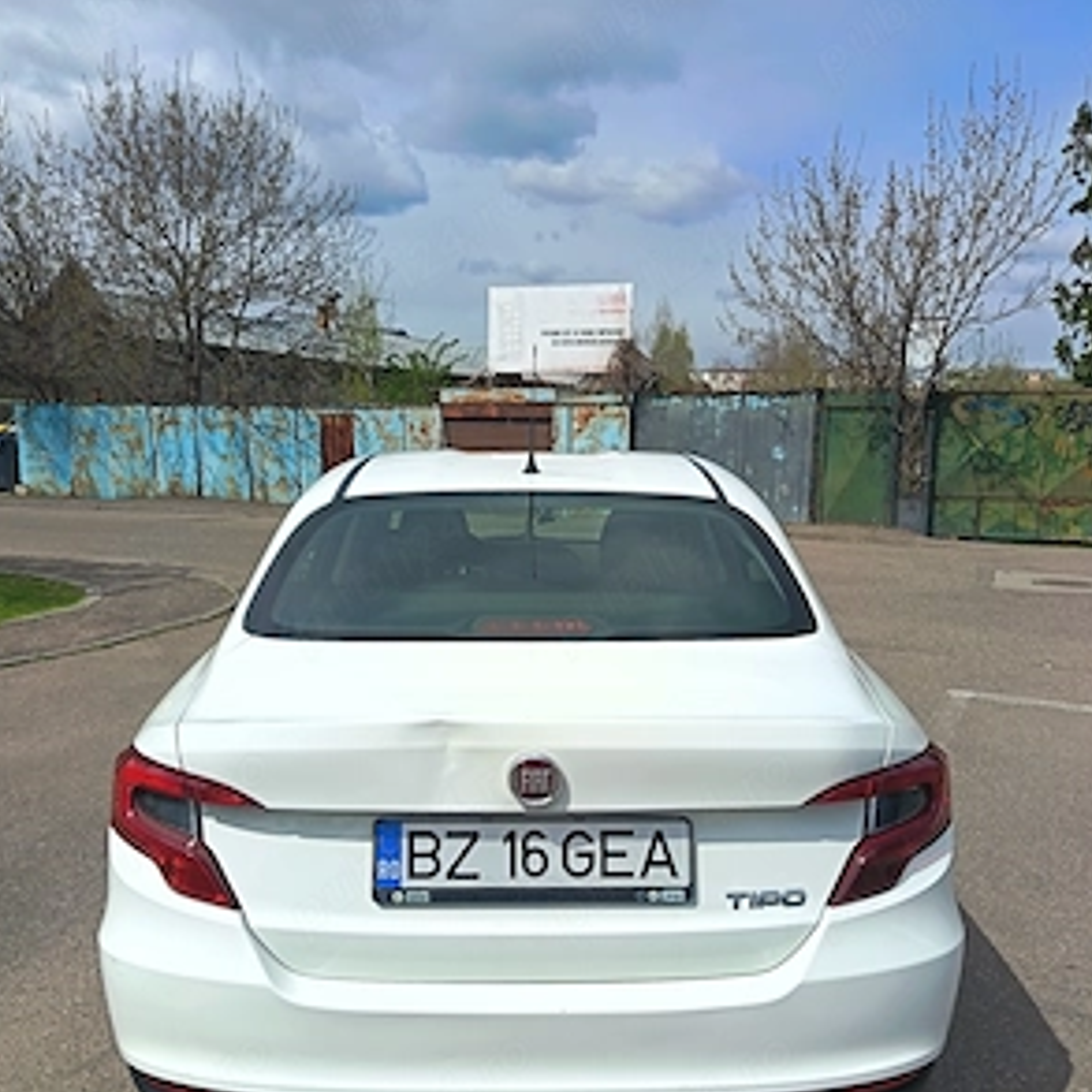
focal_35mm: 29
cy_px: 619
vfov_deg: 55.4
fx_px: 1035
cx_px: 540
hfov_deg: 55.6
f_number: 1.75
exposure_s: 1/1410
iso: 100
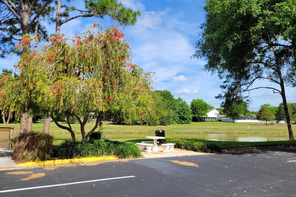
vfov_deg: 43.6
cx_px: 149
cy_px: 90
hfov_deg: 61.9
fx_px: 247
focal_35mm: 30
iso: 40
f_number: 1.8
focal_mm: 5.4
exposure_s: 1/2186
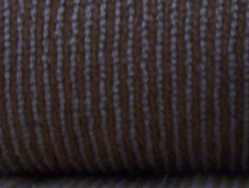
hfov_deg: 15.6
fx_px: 858
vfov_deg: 12.4
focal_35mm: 119
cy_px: 22
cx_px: 330
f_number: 2.73
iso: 200
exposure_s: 1/8
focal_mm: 5.77
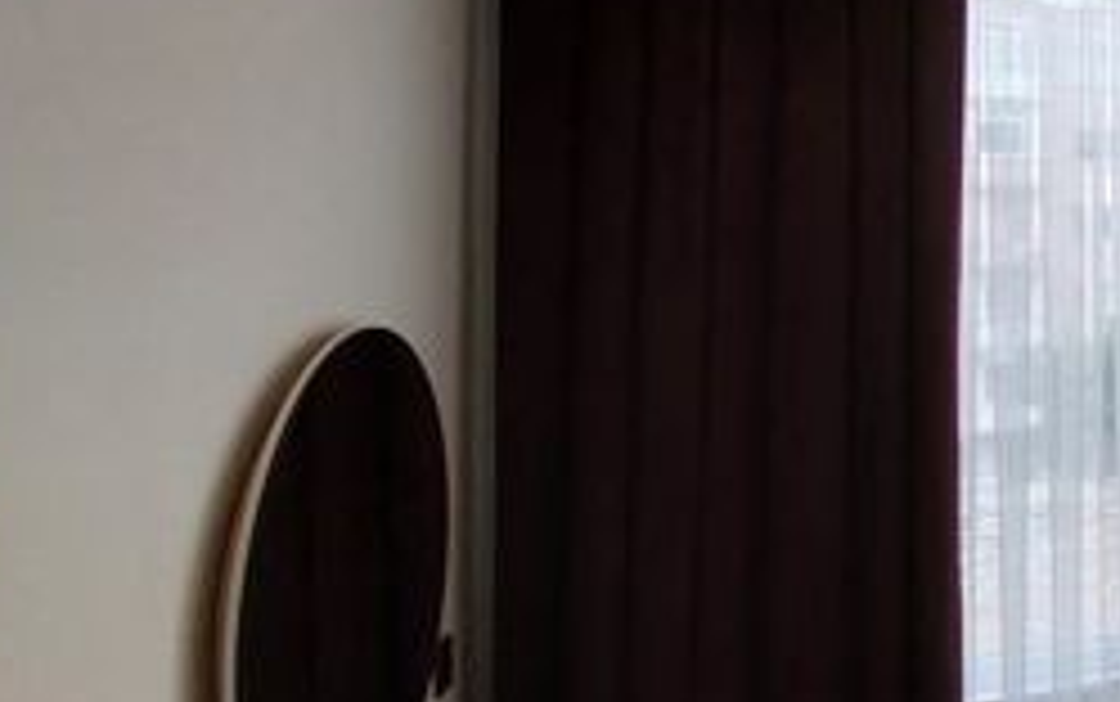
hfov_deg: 33.2
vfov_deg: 32.7
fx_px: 1191
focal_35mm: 39
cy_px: 261
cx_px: 1527
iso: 50
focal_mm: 1.74
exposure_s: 1/135
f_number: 2.2
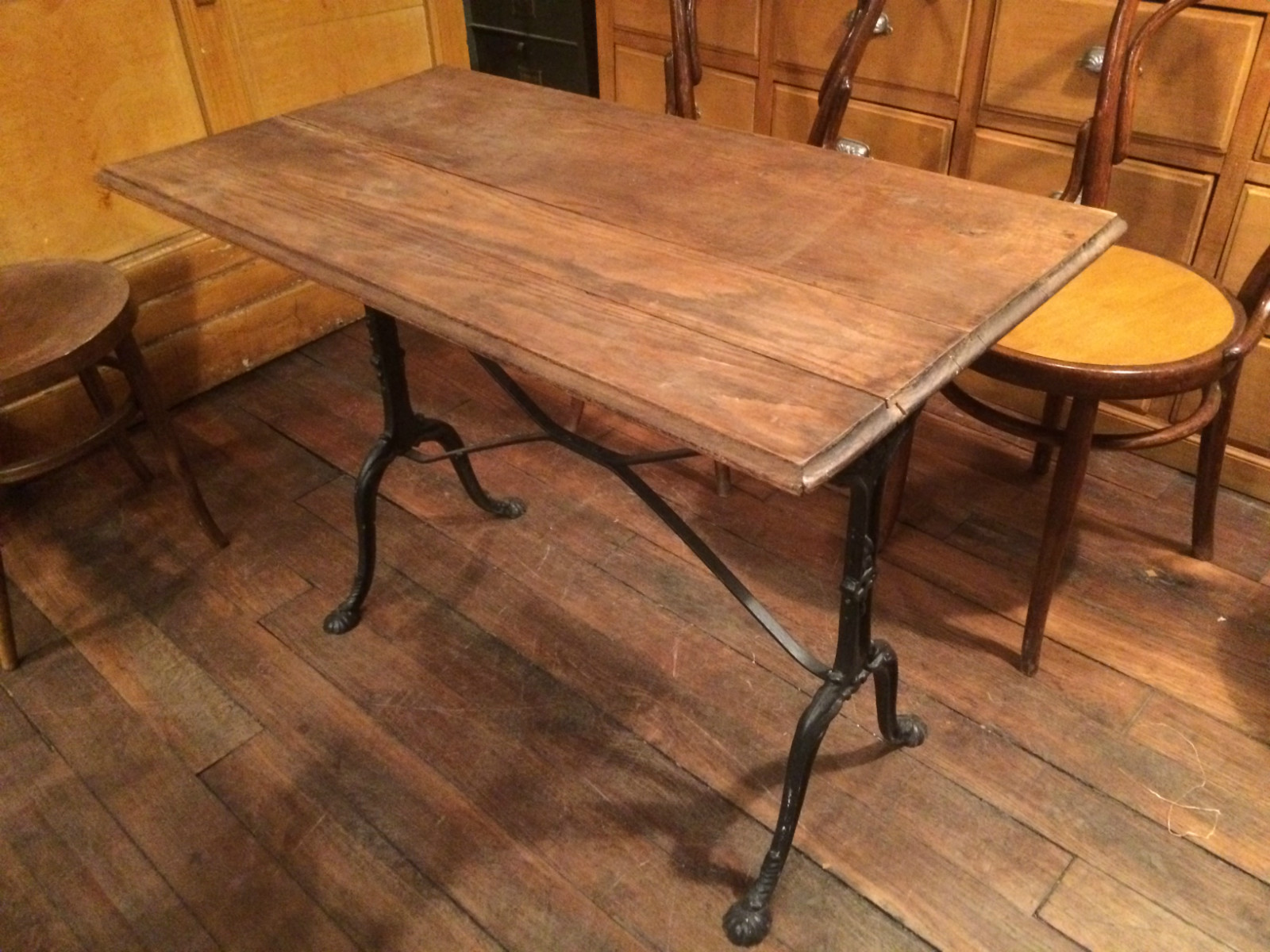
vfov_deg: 48.2
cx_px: 635
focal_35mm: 29
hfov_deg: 61.7
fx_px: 1064
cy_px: 476
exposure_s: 1/17
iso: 640
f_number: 2.2
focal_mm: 4.15
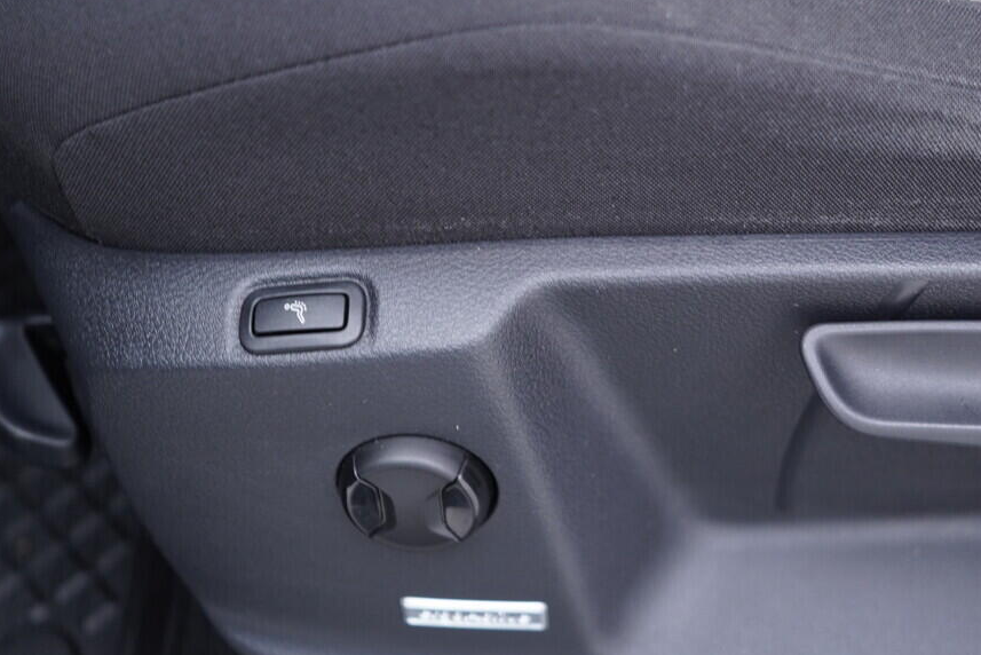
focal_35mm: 43
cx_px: 544
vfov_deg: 31.2
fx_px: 1172
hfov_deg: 45.3
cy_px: 366
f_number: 2.8
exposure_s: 1/40
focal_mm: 24
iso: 320
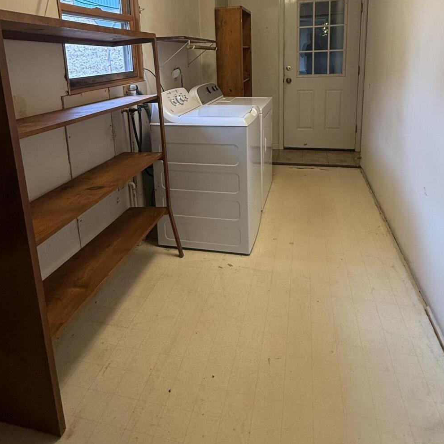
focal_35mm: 25
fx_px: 363
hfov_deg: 62.9
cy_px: 130
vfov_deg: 60.6
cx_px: 213
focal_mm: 2.22
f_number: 2.2
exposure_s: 1/60
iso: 250
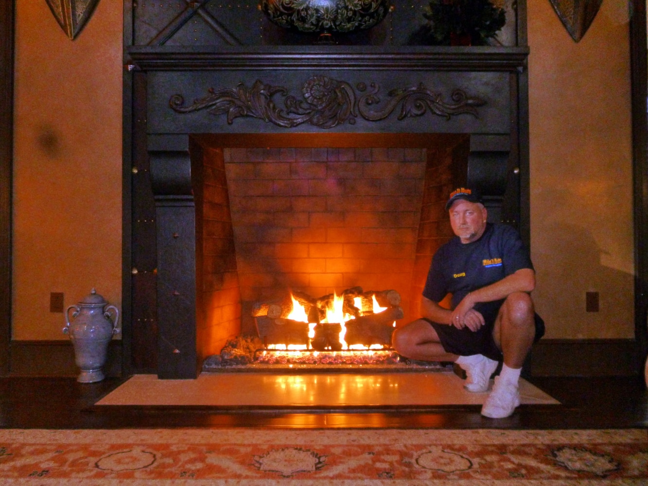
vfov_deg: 49.8
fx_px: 524
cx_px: 324
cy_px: 243
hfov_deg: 63.4
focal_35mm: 28
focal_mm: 5
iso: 800
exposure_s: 1/8
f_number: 3.1
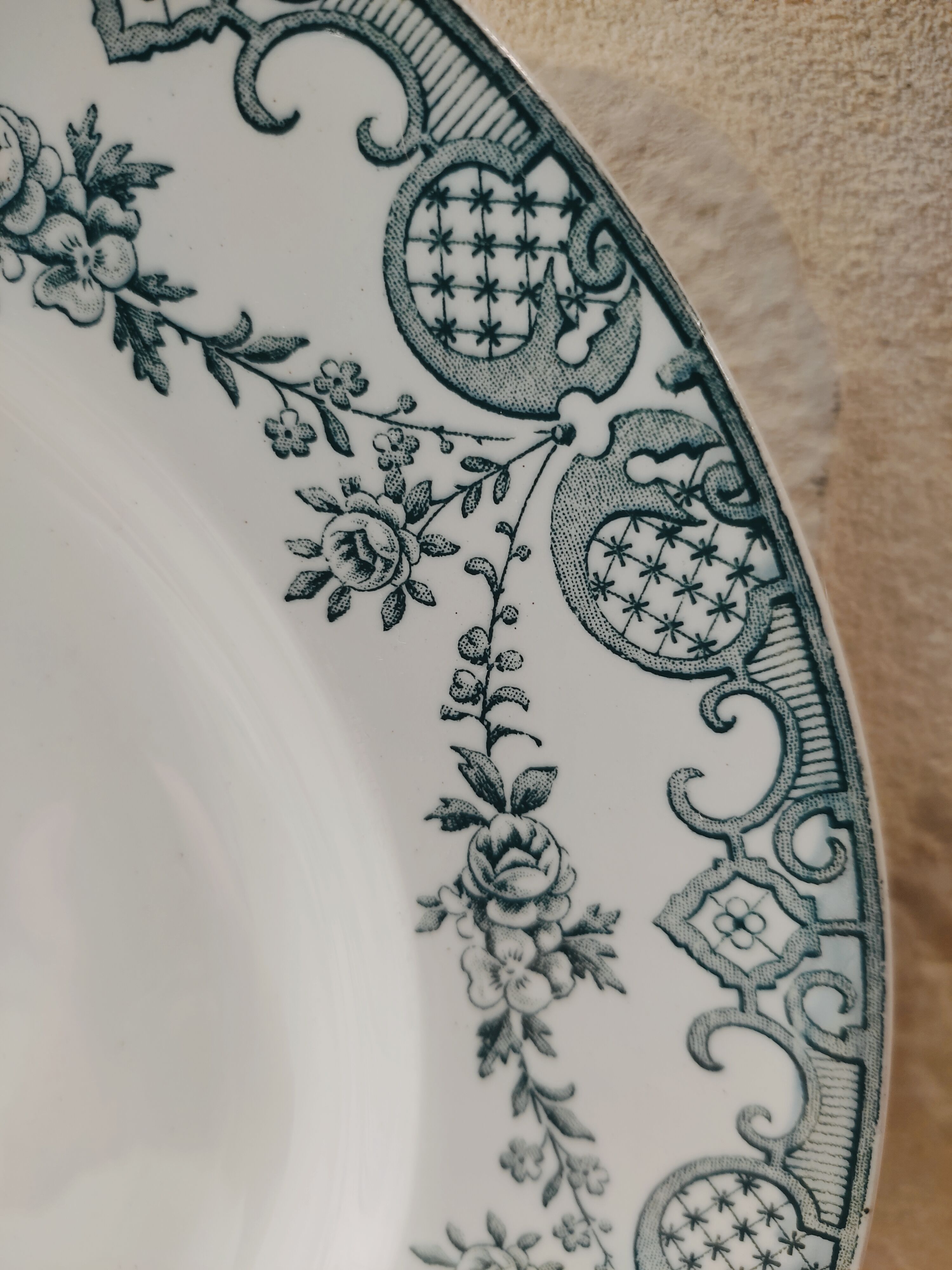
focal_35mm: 26
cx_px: 476
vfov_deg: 67.3
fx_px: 953
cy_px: 635
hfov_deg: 53.1
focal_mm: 4.74
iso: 245
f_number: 1.79
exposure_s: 1/33
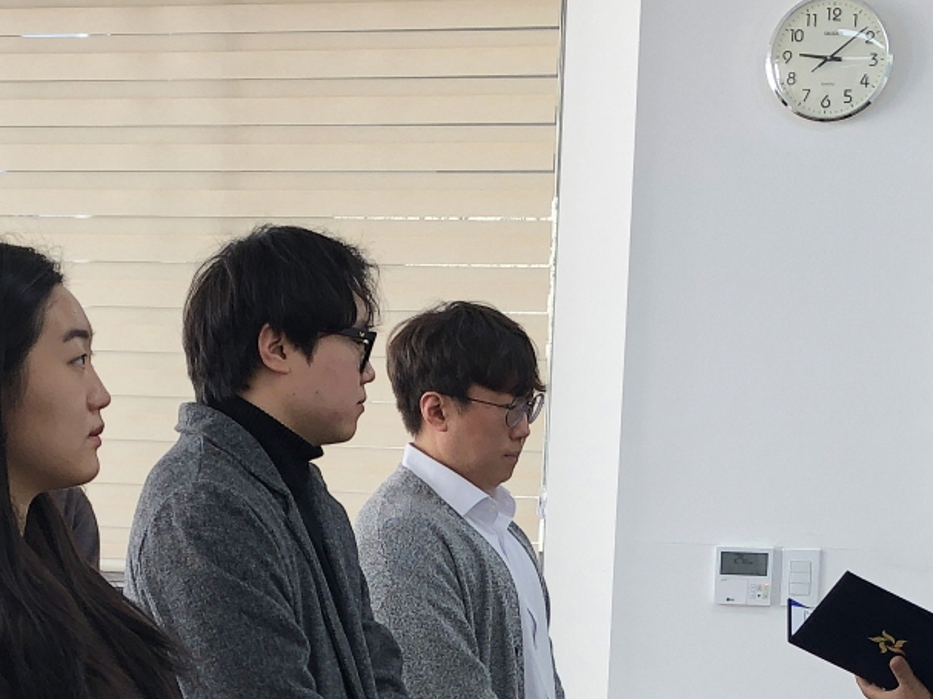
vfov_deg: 15.3
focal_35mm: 93
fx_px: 2506
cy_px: 846
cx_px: 406
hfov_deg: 21.1
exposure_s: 1/123
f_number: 1.8
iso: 20
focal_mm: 3.99
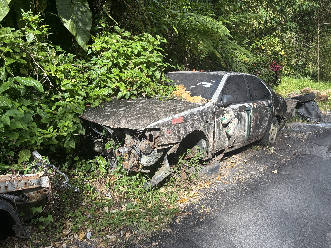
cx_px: 166
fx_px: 249
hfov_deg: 67.3
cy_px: 124
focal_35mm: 26
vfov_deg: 53.1
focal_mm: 5.96
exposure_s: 1/568
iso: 50
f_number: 1.6
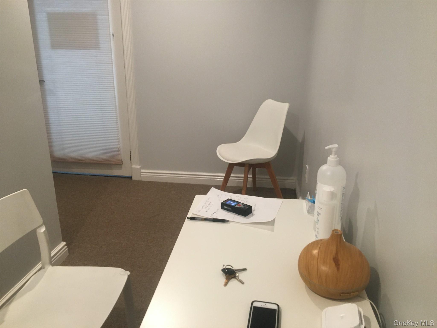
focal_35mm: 29
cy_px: 164
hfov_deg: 61.7
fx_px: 366
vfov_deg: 48.2
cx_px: 218
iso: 125
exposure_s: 1/30
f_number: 2.2
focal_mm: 4.15
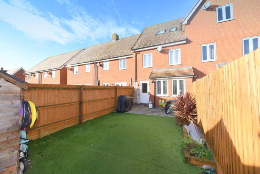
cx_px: 130
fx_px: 108
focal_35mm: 15
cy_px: 87
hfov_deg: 100.4
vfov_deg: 77.4
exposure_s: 1/160
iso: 100
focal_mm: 15
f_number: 6.3
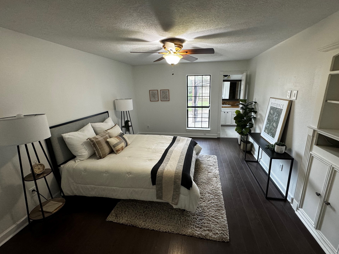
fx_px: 147
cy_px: 123
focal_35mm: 15
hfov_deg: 98.1
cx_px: 178
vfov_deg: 81.7
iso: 250
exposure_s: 1/60
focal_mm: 2.22
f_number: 2.2
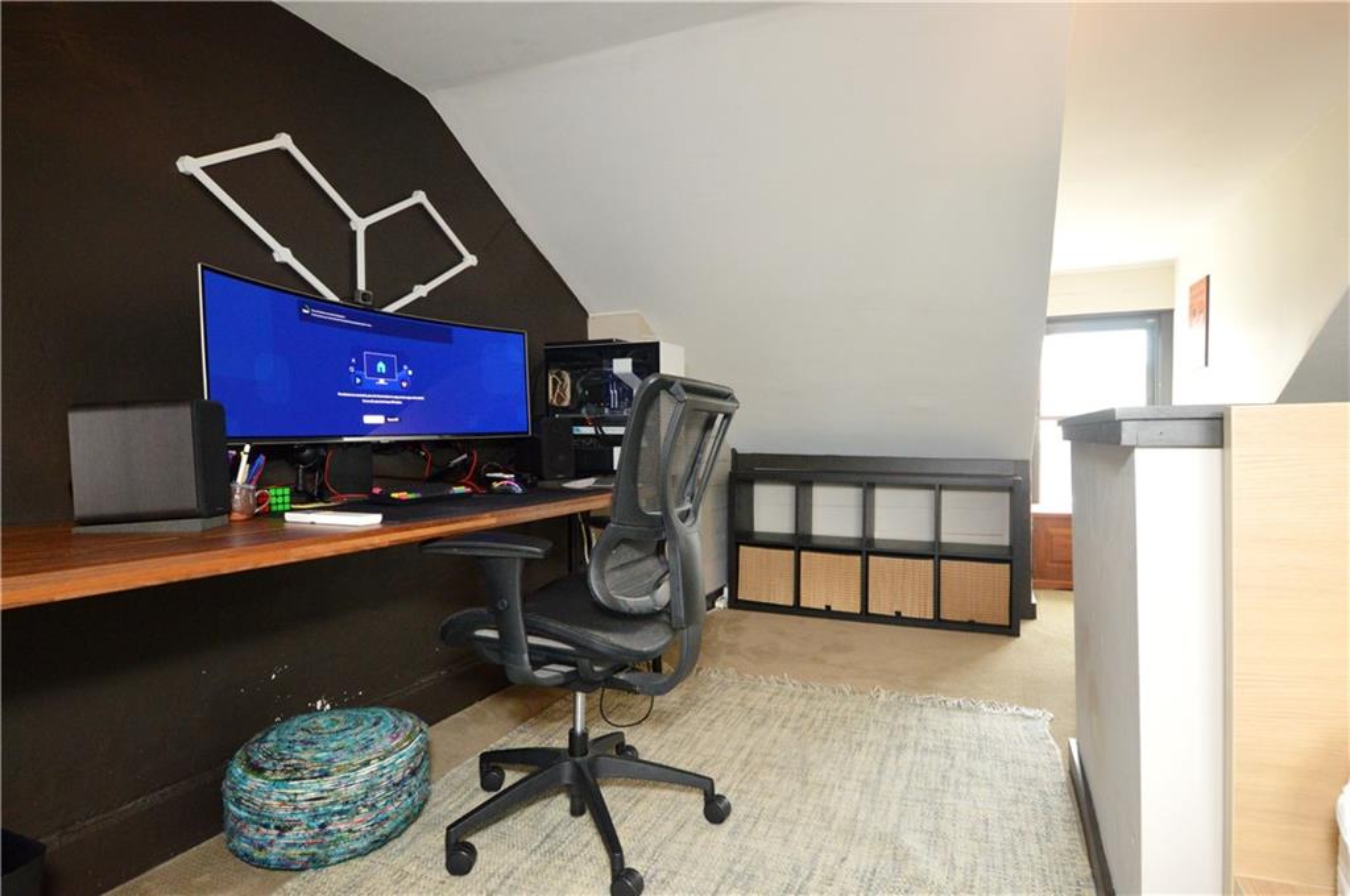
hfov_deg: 90.1
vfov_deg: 67.2
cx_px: 675
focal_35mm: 18
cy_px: 448
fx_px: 674
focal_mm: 12
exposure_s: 1/60
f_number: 4.5
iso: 1400
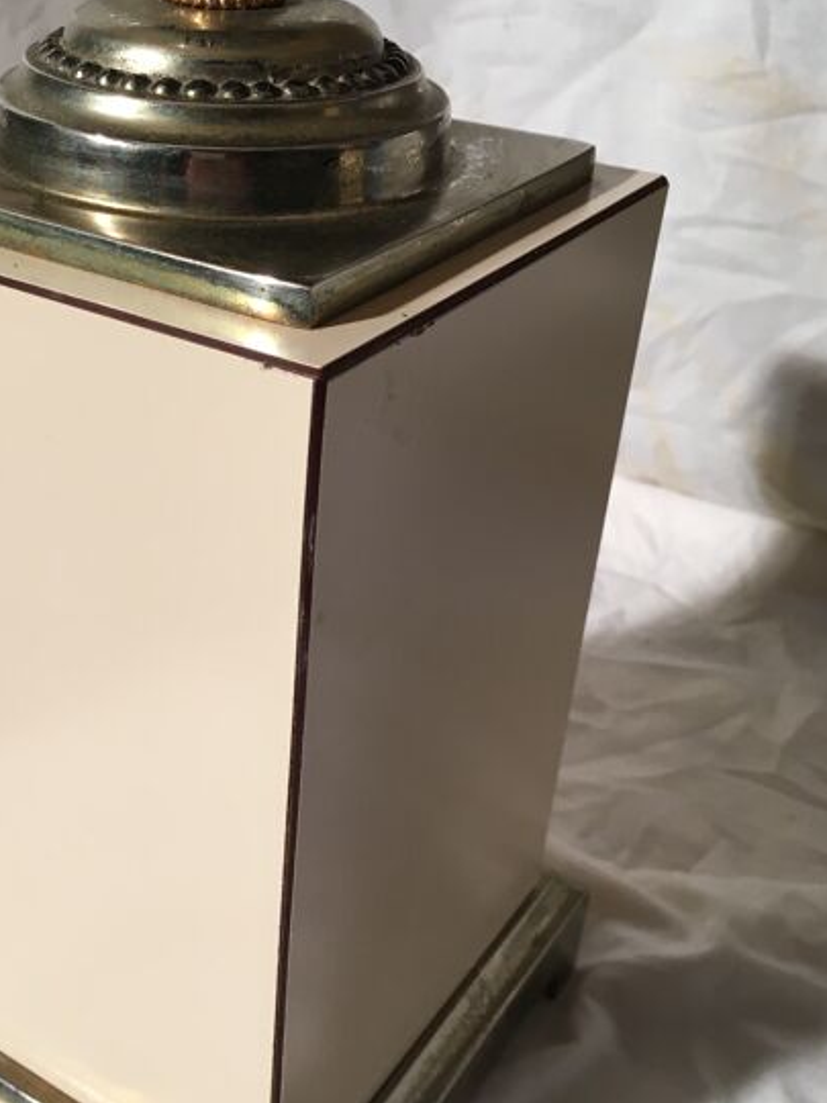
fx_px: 1370
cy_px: 615
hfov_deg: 33.2
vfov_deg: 43.8
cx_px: 249
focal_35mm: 43
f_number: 2.2
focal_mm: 4.15
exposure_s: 1/33
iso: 40
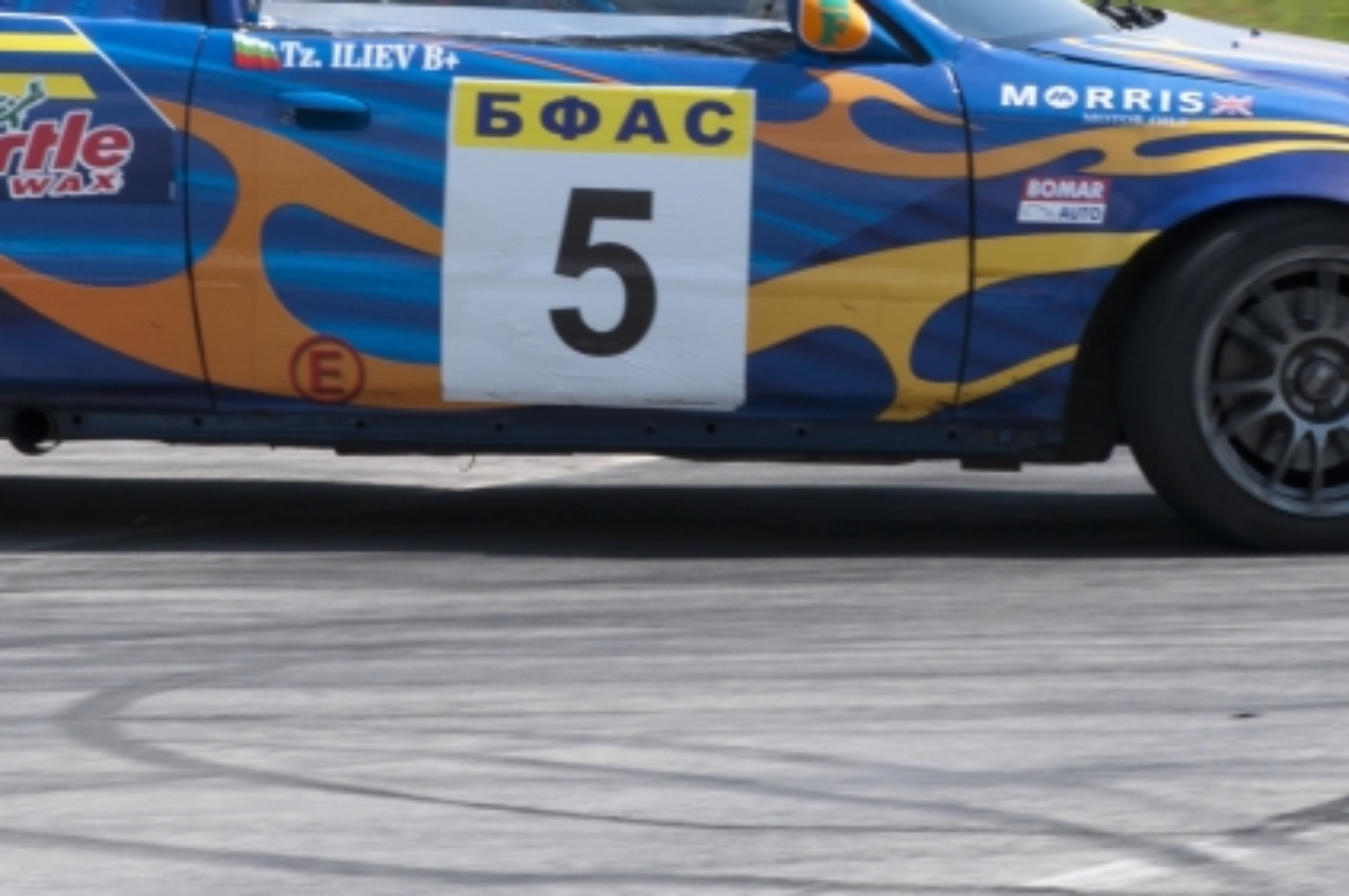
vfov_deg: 4.1
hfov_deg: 6.2
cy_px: 217
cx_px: 727
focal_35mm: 334
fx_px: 12501
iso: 400
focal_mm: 92
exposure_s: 1/200
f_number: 16
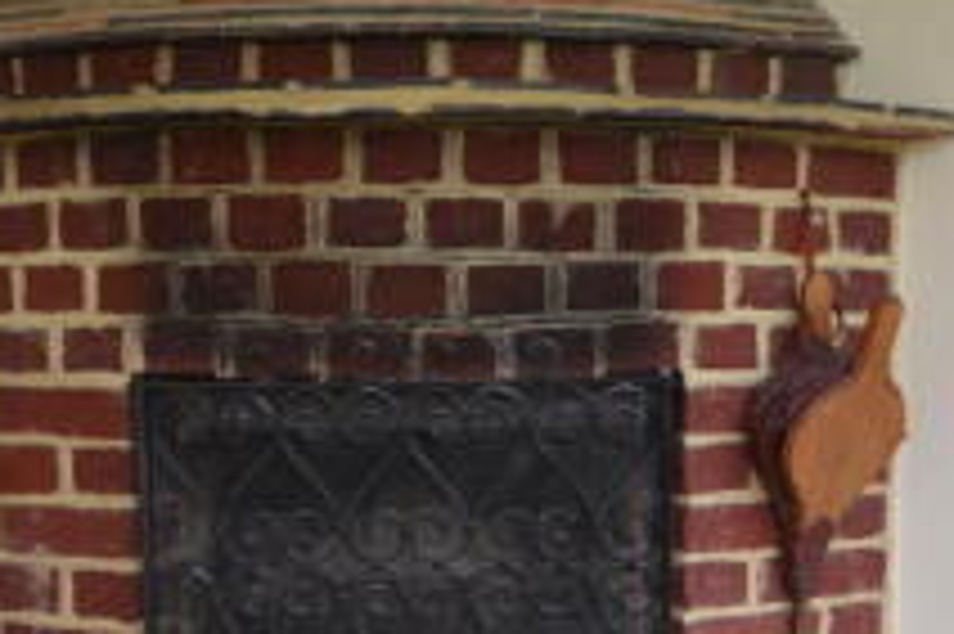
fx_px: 1430
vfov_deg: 24.8
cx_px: 531
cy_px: 447
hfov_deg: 36.9
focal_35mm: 54
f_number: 5
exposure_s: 1/50
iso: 800
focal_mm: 16
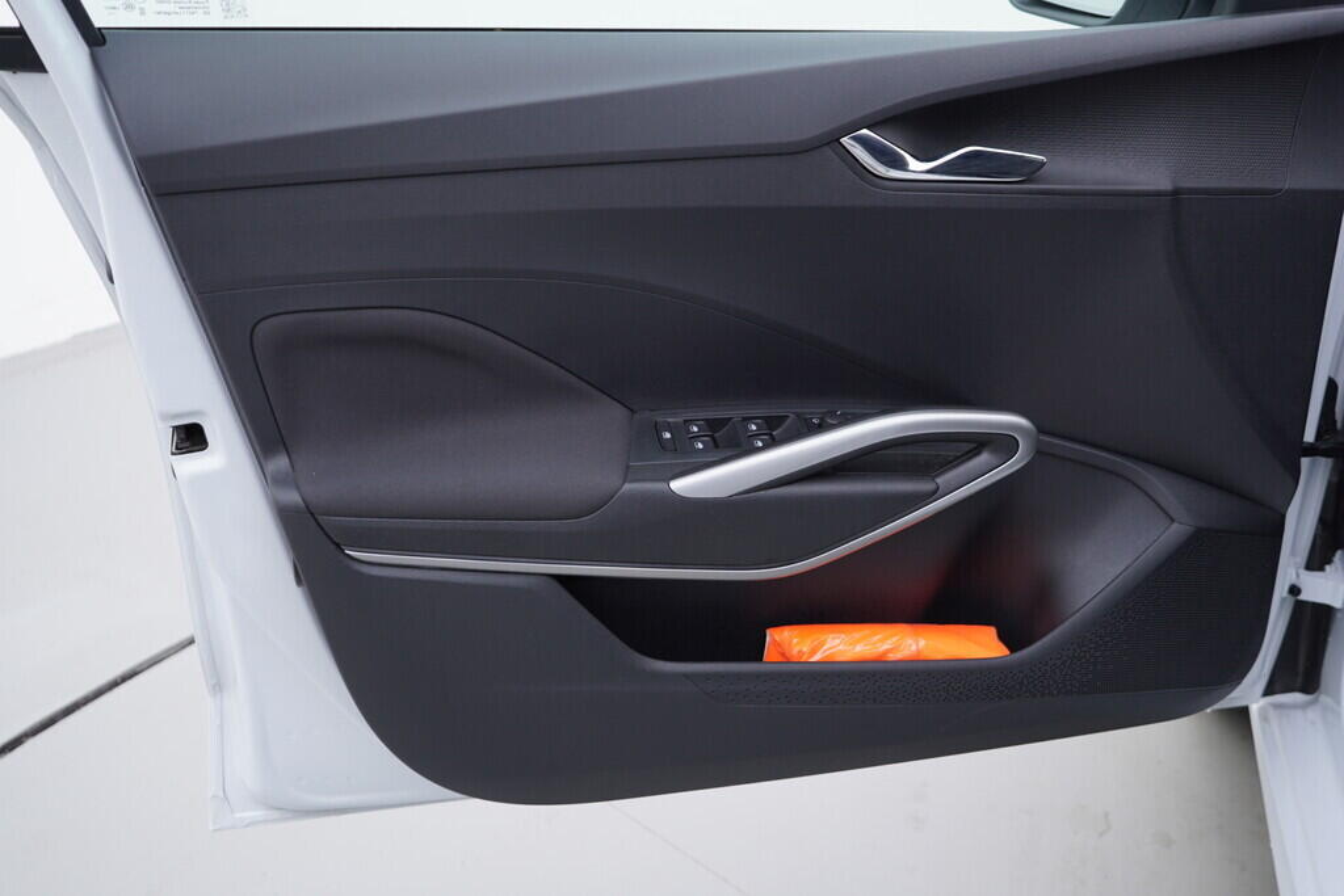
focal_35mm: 36
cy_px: 448
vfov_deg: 36.9
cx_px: 672
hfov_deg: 53.1
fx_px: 1344
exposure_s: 1/50
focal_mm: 24
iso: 125
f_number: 3.2
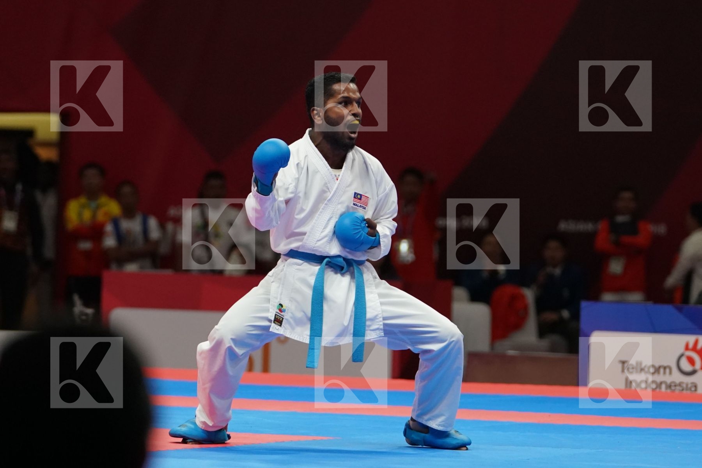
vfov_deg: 5.4
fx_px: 4992
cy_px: 234
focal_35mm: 256
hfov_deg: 8.0
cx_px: 351
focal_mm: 171
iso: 3200
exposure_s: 1/1000
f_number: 4
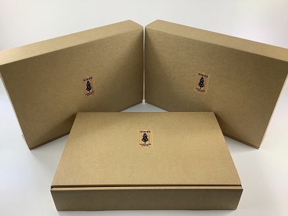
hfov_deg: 58.3
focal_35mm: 31
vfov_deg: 45.5
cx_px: 144
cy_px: 108
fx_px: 258
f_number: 2.4
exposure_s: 1/100
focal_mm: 3.3
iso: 50
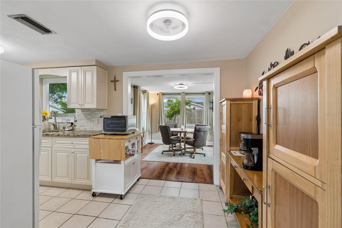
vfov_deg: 77.3
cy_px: 114
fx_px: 142
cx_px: 171
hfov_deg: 100.4
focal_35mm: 15
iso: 100
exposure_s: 1/5
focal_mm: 10
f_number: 7.1
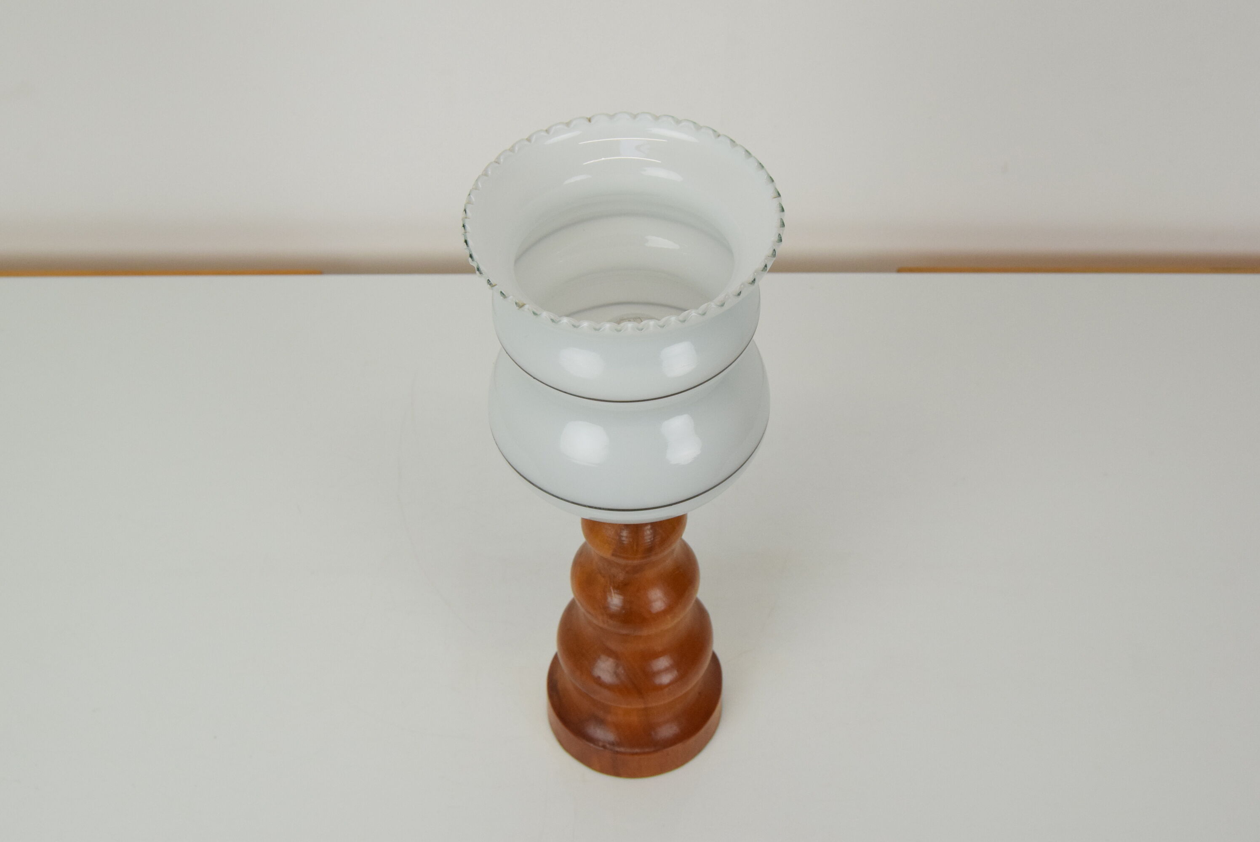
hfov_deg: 41.1
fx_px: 1681
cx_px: 630
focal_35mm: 48
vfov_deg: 28.1
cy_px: 421
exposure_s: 1/320
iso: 1600
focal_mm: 32
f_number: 9
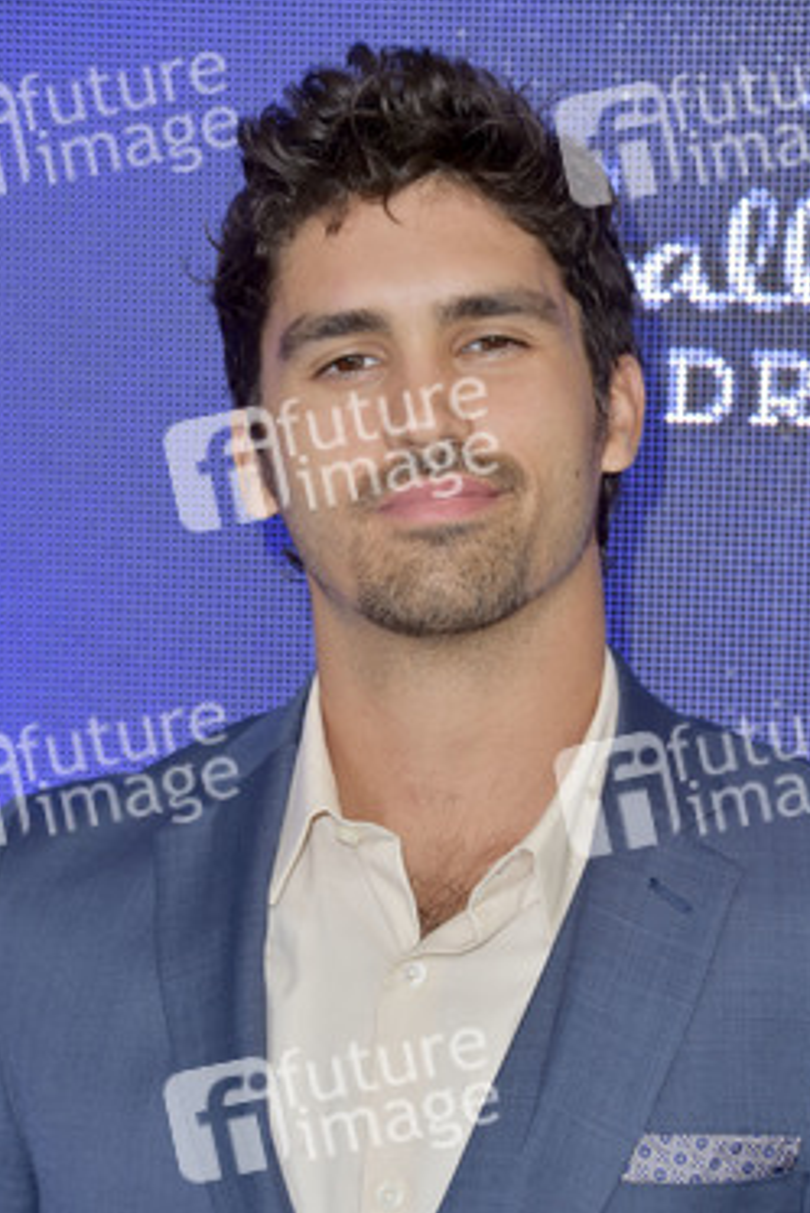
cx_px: 428
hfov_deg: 7.1
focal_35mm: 193
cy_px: 618
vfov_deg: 10.7
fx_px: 6507
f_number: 7.1
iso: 320
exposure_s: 1/250
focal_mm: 180
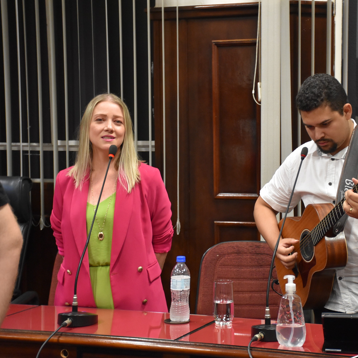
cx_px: 248
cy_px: 179
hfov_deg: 22.4
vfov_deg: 22.5
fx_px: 901
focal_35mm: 77
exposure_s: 1/60
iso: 2500
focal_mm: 40
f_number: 4.5
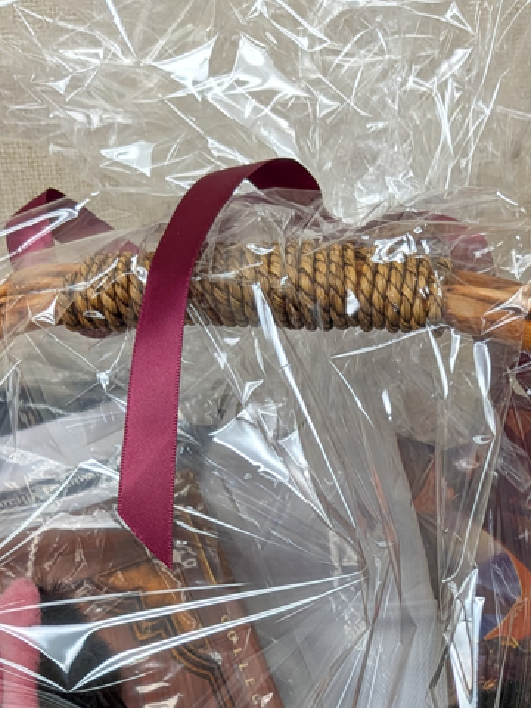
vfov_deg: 29.8
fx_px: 1227
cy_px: 720
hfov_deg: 24.4
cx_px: 322
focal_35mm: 60
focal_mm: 4.53
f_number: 1.7
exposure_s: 1/120
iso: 30
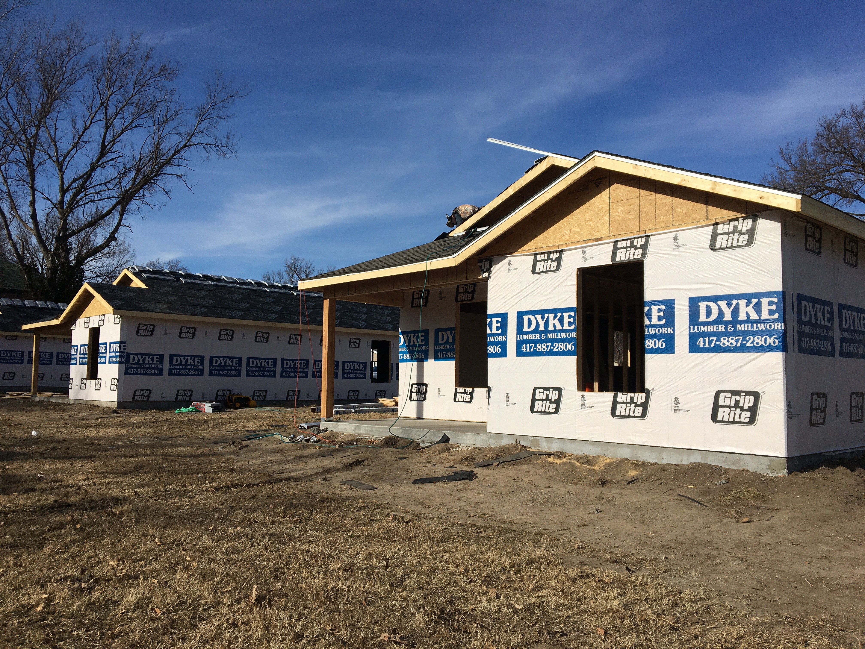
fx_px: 725
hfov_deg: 61.7
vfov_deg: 48.2
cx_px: 432
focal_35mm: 29
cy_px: 324
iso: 25
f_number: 2.2
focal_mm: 4.15
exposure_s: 1/3663
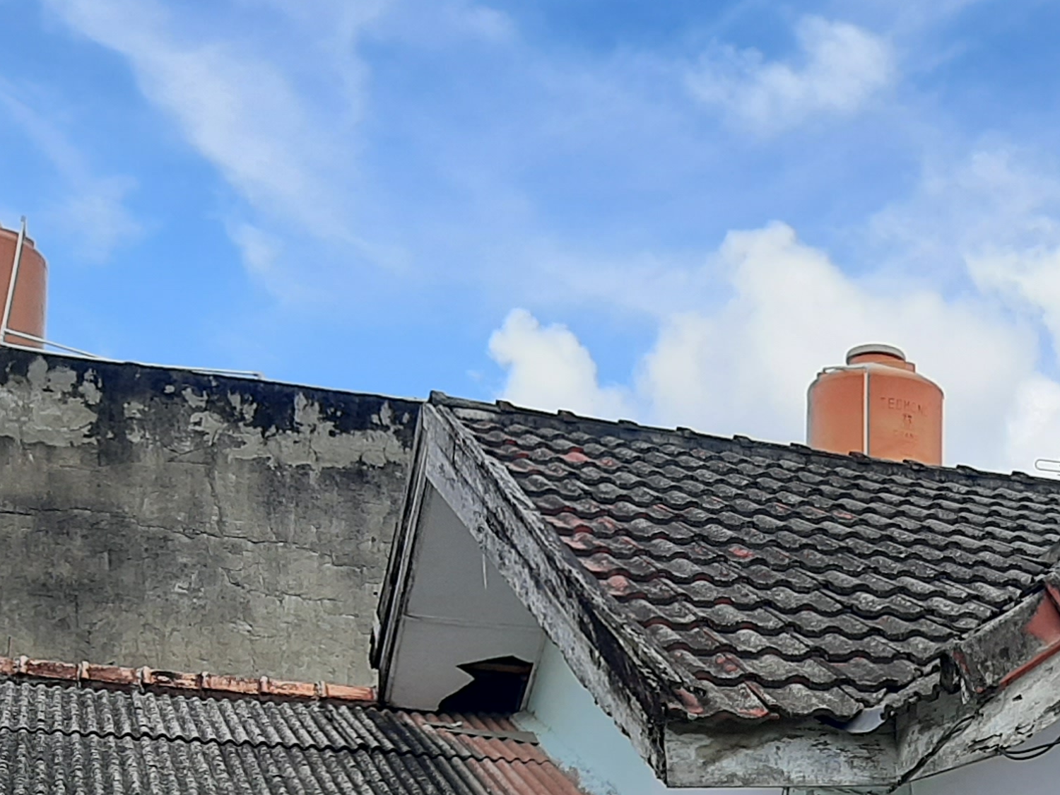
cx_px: 966
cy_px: 955
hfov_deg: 26.1
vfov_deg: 19.3
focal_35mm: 72
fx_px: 2205
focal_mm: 3.93
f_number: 1.7
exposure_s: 1/2092
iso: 40
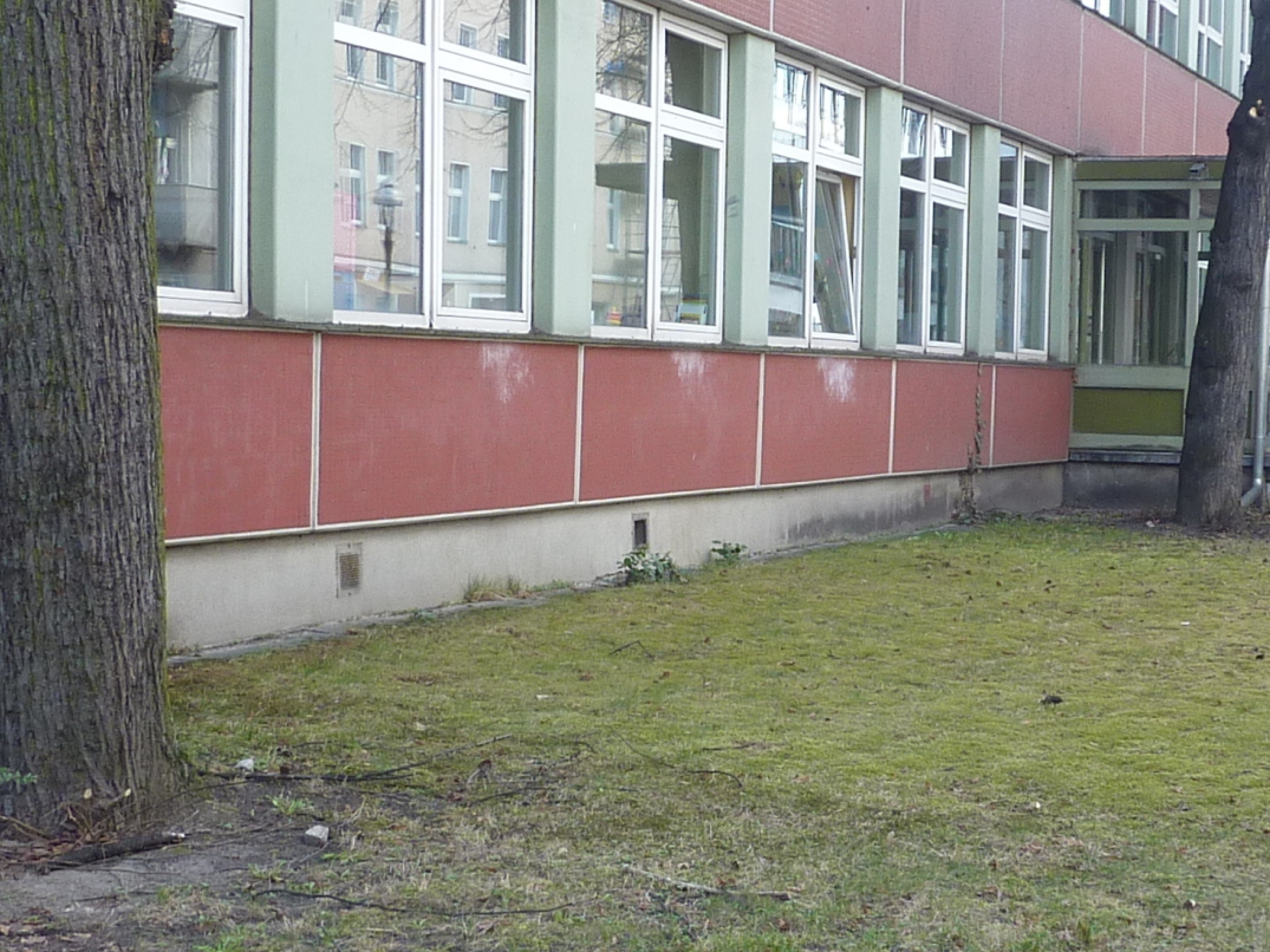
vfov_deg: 21.9
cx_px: 820
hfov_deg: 28.8
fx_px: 2458
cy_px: 529
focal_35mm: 67
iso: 80
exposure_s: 1/80
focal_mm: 4.4
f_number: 3.3
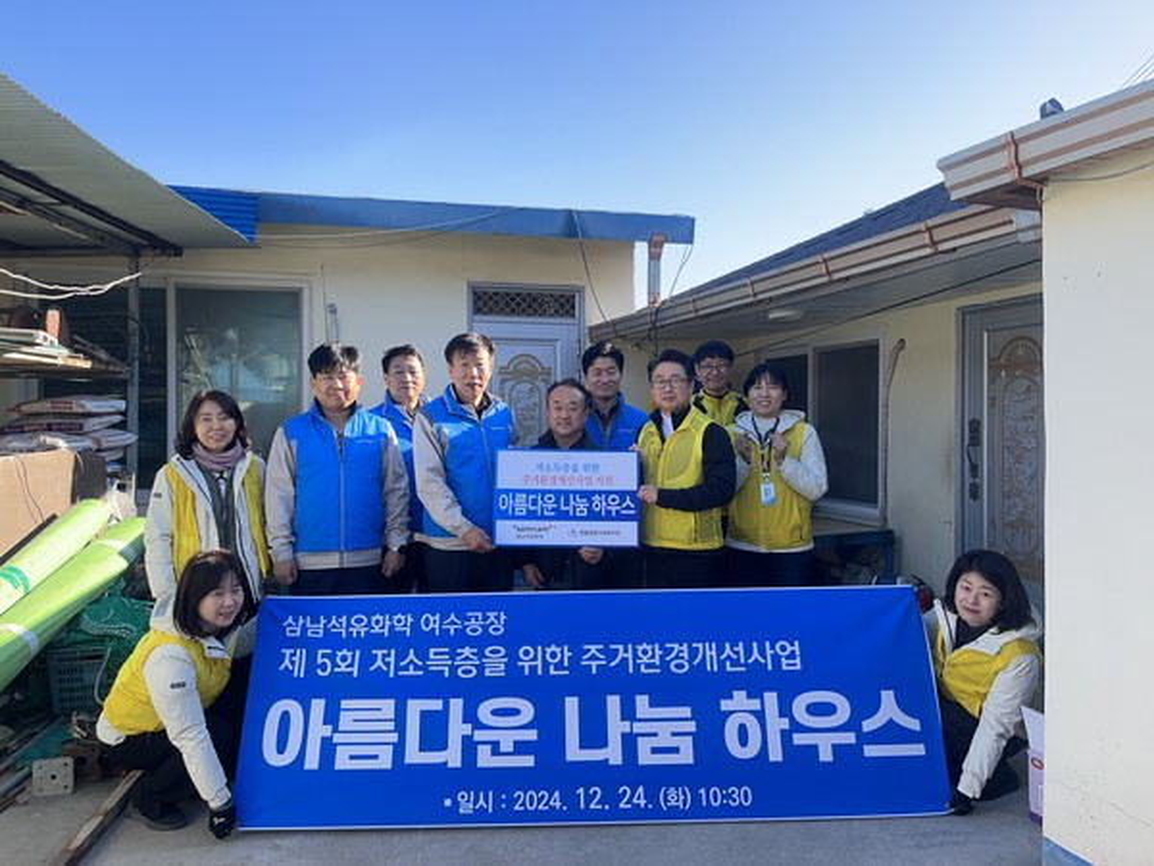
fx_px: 867
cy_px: 433
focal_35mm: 26
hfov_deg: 67.3
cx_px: 577
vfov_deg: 53.1
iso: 50
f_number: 1.6
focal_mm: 5.1
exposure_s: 1/680
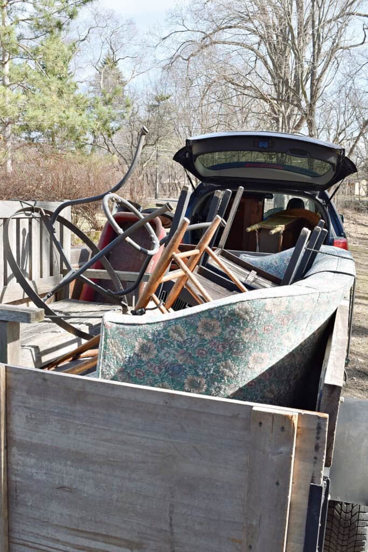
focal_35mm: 34
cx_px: 184
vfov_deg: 55.1
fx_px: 529
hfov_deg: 38.4
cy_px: 276
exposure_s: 1/250
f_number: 8
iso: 220
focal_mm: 23
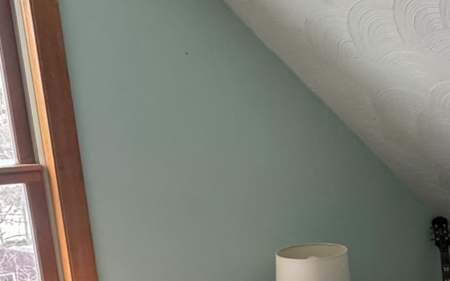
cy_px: 223
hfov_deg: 36.3
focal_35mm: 50
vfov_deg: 25.4
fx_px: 613
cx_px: 448
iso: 320
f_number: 2.2
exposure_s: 1/93
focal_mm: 2.22
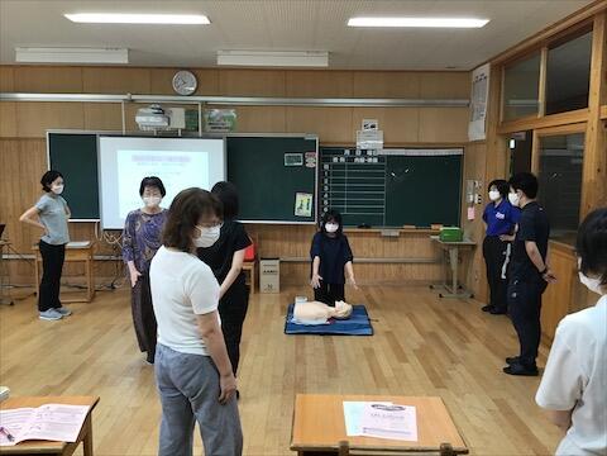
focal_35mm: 31
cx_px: 304
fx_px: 544
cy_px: 228
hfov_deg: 58.4
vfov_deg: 45.4
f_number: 2.4
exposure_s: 1/30
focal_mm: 3.3
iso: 50
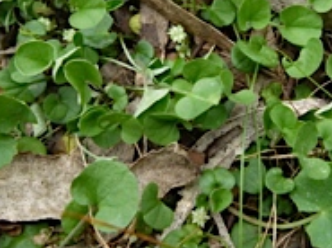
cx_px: 203
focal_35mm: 52
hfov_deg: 36.7
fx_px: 498
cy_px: 79
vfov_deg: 27.7
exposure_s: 1/125
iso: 100
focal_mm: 4.5
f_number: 3.2
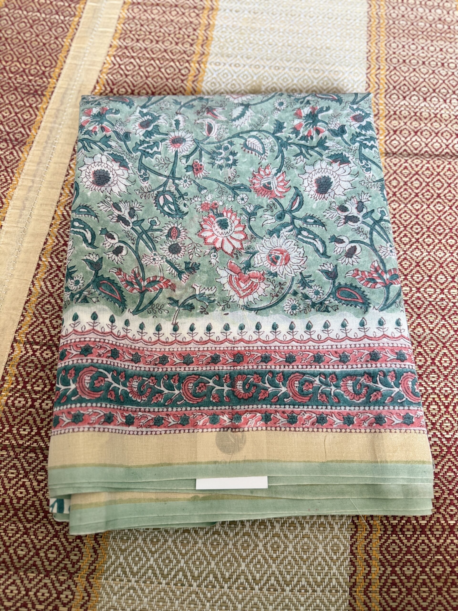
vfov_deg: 71.6
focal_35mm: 24
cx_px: 229
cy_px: 306
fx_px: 423
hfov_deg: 56.8
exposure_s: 1/121
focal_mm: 6.76
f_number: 1.78
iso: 200
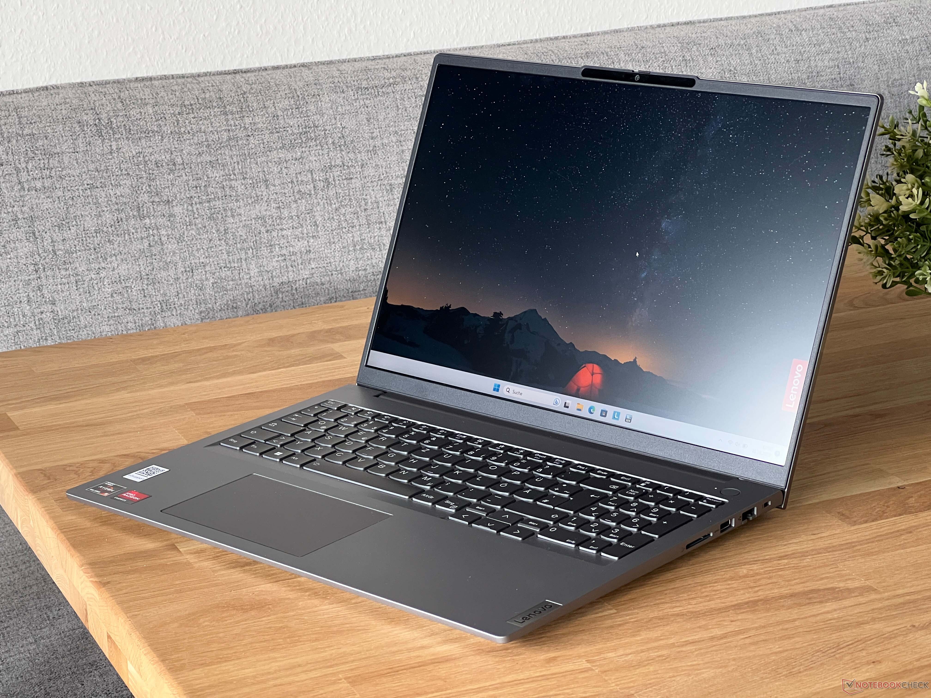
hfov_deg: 25.3
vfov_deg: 19.1
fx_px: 2071
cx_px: 466
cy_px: 349
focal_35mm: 77
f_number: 2.8
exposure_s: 1/60
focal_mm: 9
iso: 250
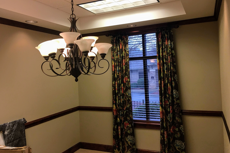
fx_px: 198
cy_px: 67
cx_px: 118
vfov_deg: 42.2
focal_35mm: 31
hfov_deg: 60.3
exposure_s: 1/30
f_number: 2.2
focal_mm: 4.15
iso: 32
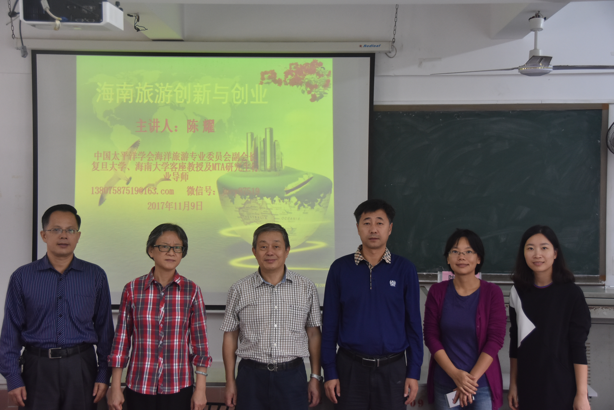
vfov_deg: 22.7
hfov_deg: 33.4
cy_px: 205
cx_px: 307
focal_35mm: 60
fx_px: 1024
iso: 800
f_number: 4.5
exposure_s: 1/80
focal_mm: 40
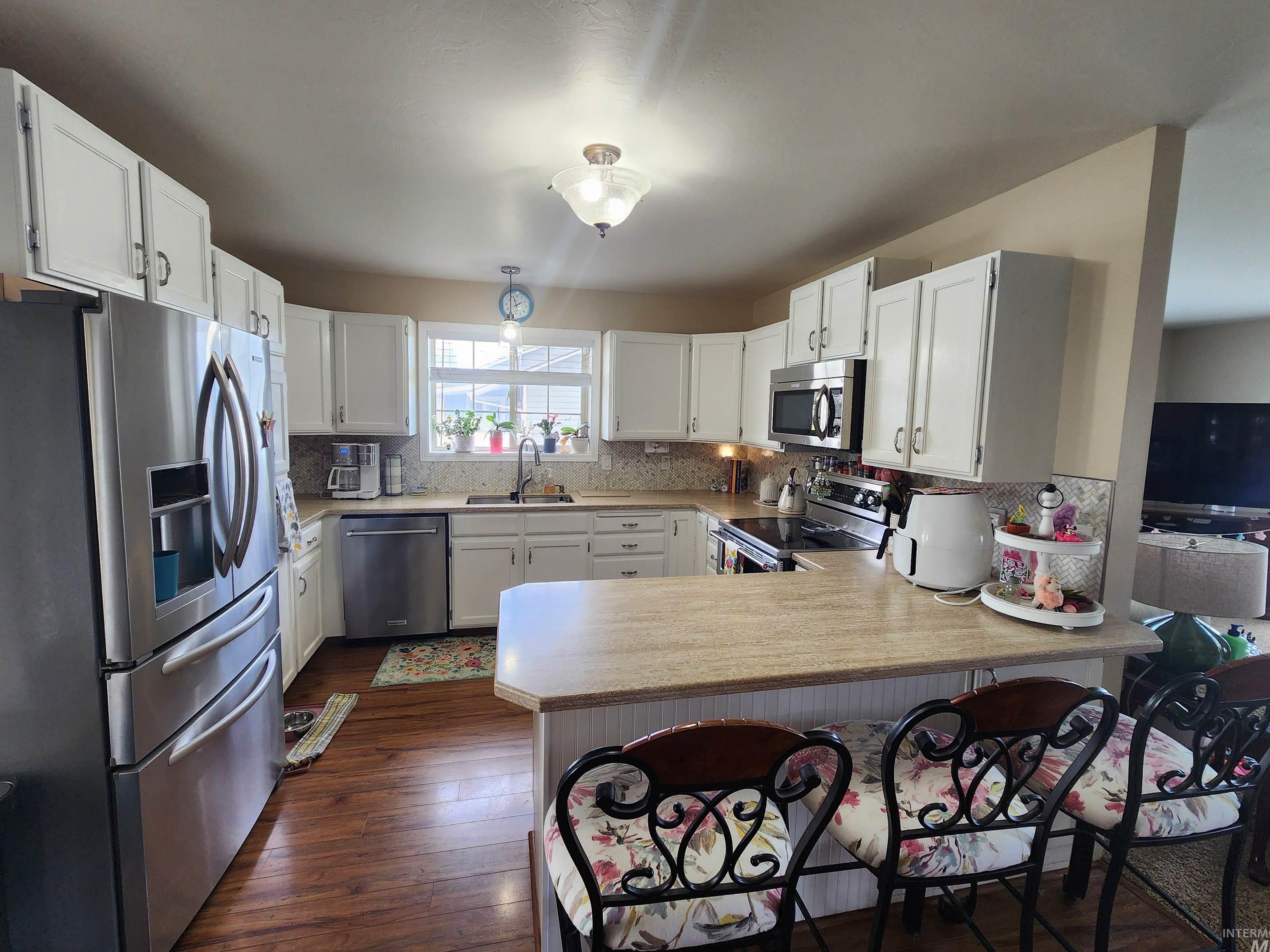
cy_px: 467
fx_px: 514
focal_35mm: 14
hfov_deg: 102.1
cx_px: 642
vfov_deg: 85.7
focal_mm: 2.2
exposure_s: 1/60
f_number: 2.2
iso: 160
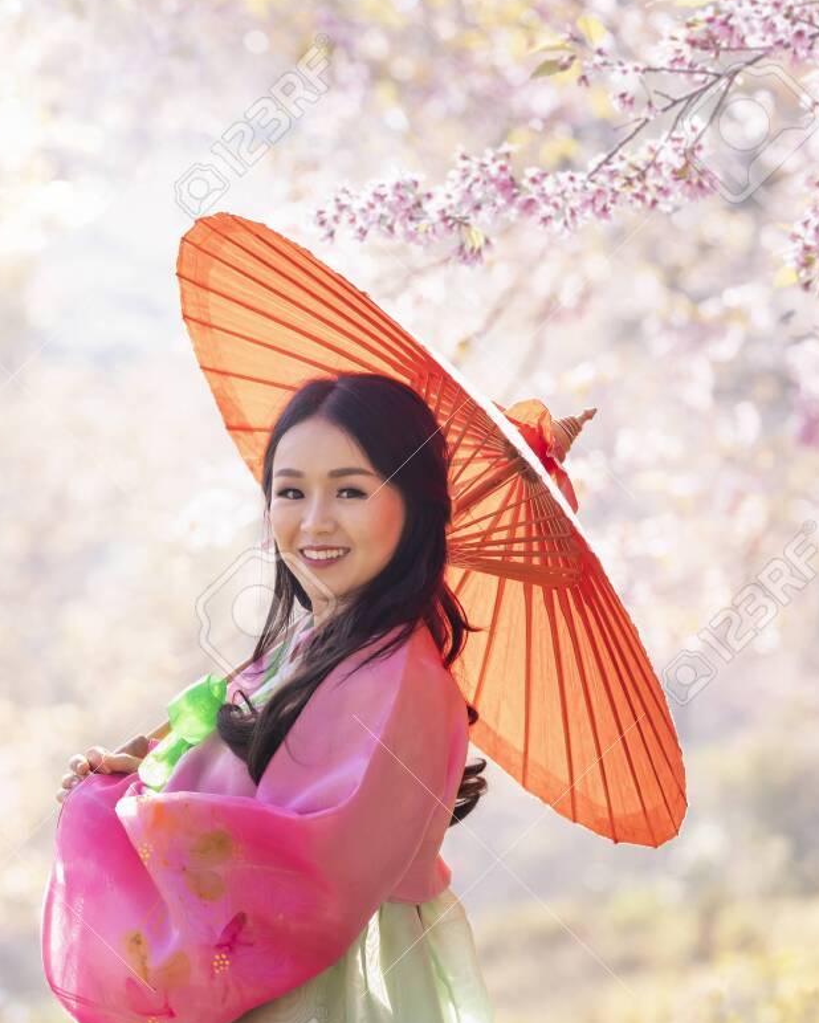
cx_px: 12
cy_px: 565
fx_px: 6269
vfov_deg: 9.3
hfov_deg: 7.4
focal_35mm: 207
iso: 400
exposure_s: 1/400
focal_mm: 131
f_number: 4
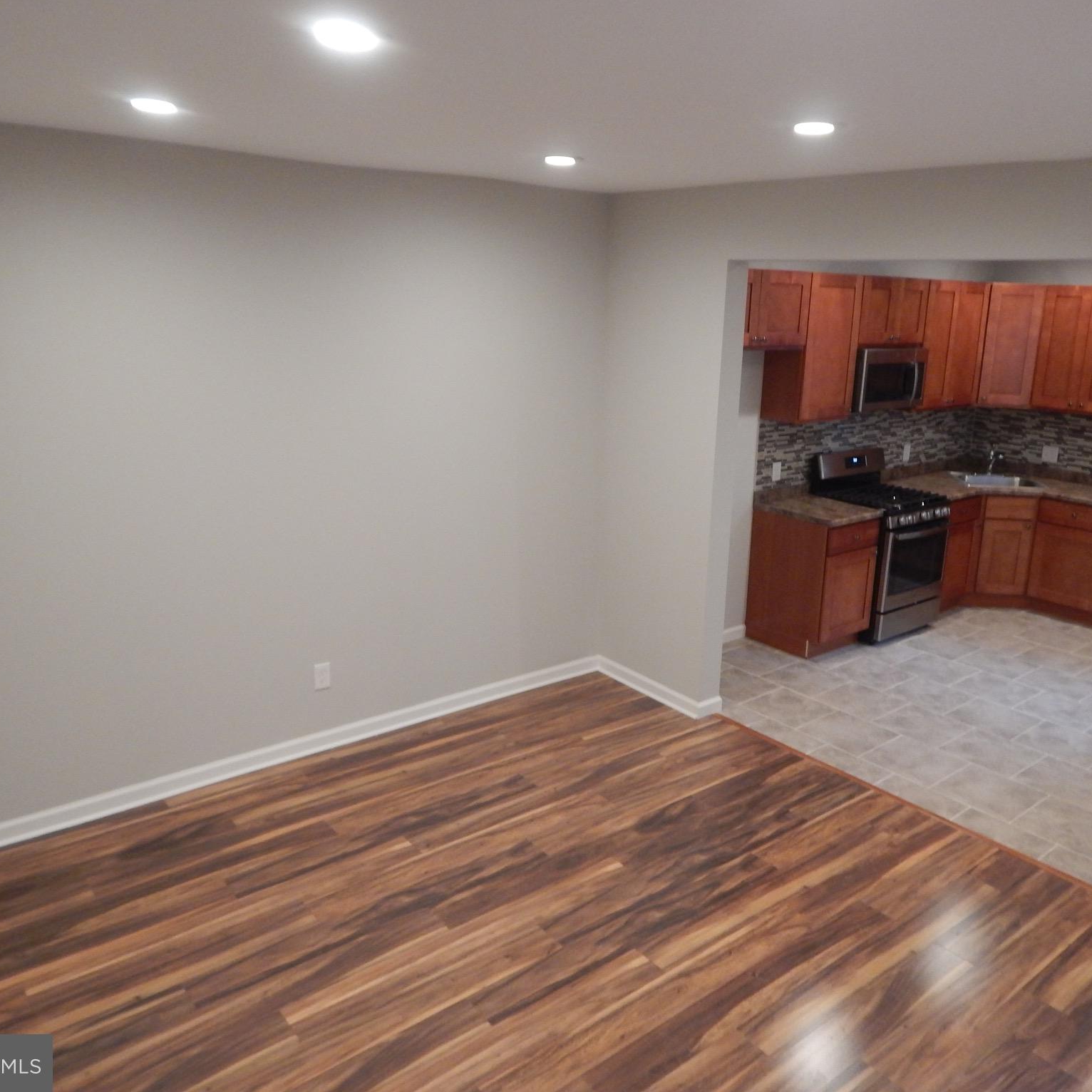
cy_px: 545
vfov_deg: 60.9
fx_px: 928
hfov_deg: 60.8
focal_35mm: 26
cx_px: 604
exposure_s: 1/30
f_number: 3
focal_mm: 4
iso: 320
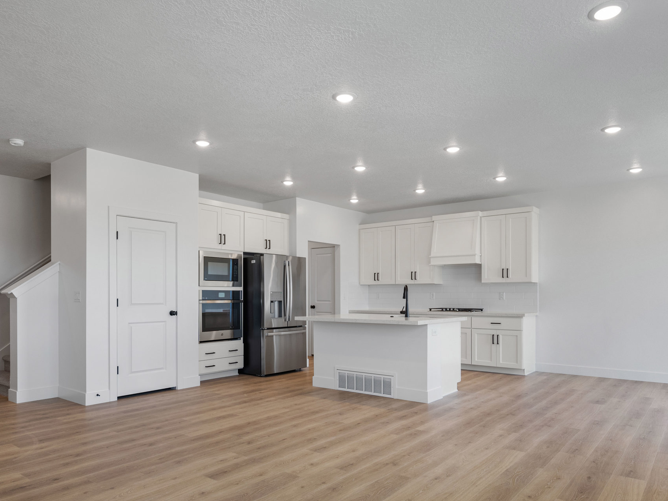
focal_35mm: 25
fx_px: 477
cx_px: 324
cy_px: 292
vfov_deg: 55.2
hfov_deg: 70.0
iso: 500
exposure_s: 1/8
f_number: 8
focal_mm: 17.5
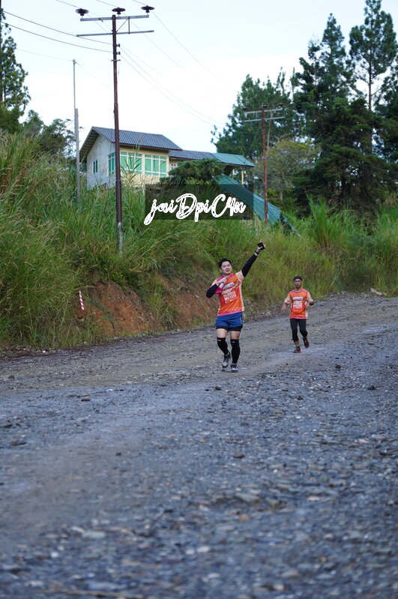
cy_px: 300
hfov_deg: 14.0
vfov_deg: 20.9
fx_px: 1620
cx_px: 199
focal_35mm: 98
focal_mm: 65
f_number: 2.8
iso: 320
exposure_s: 1/500
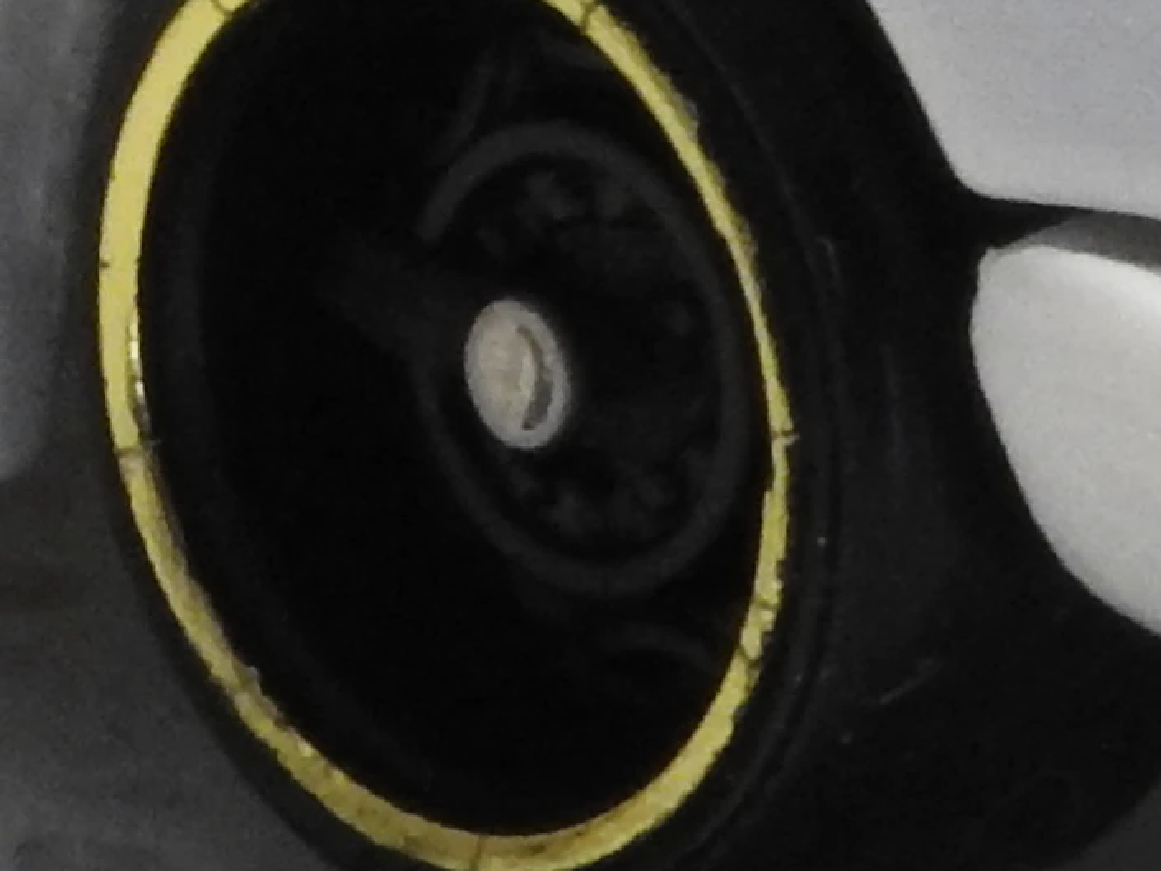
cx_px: -119
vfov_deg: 2.8
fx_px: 17544
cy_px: -240
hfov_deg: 3.8
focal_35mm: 523
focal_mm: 14.3
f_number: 8
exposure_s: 1/6
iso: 800
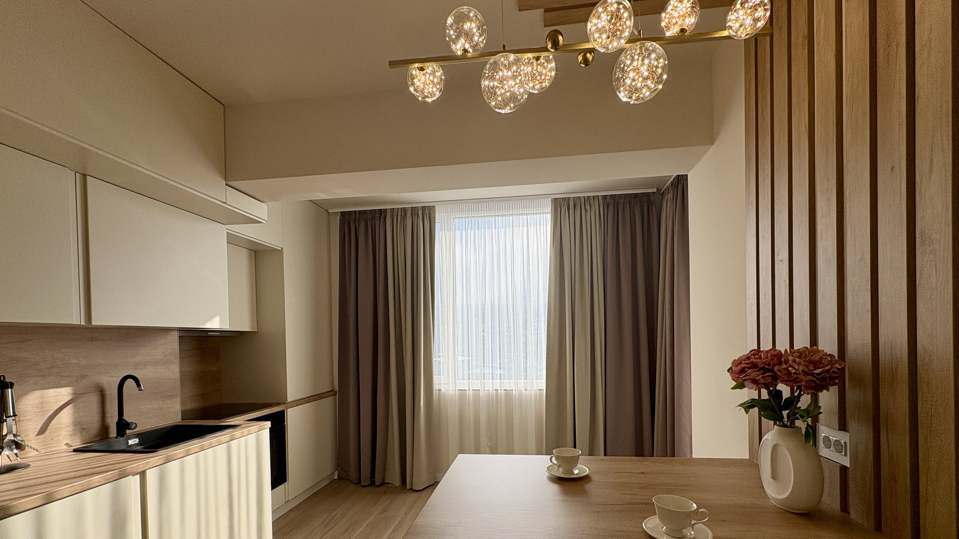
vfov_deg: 65.9
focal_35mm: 16
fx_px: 407
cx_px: 490
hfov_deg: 99.4
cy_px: 343
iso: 50
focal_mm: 2.22
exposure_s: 1/675
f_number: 2.2
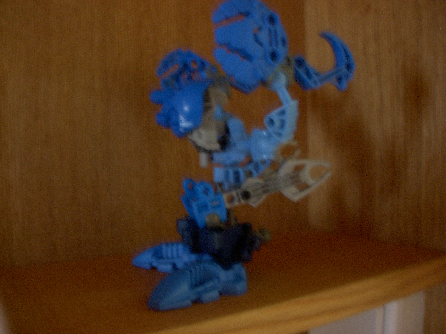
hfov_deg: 49.0
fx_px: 490
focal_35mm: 38
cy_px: 167
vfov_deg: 37.7
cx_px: 223
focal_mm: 7.8
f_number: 2.8
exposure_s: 1
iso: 200
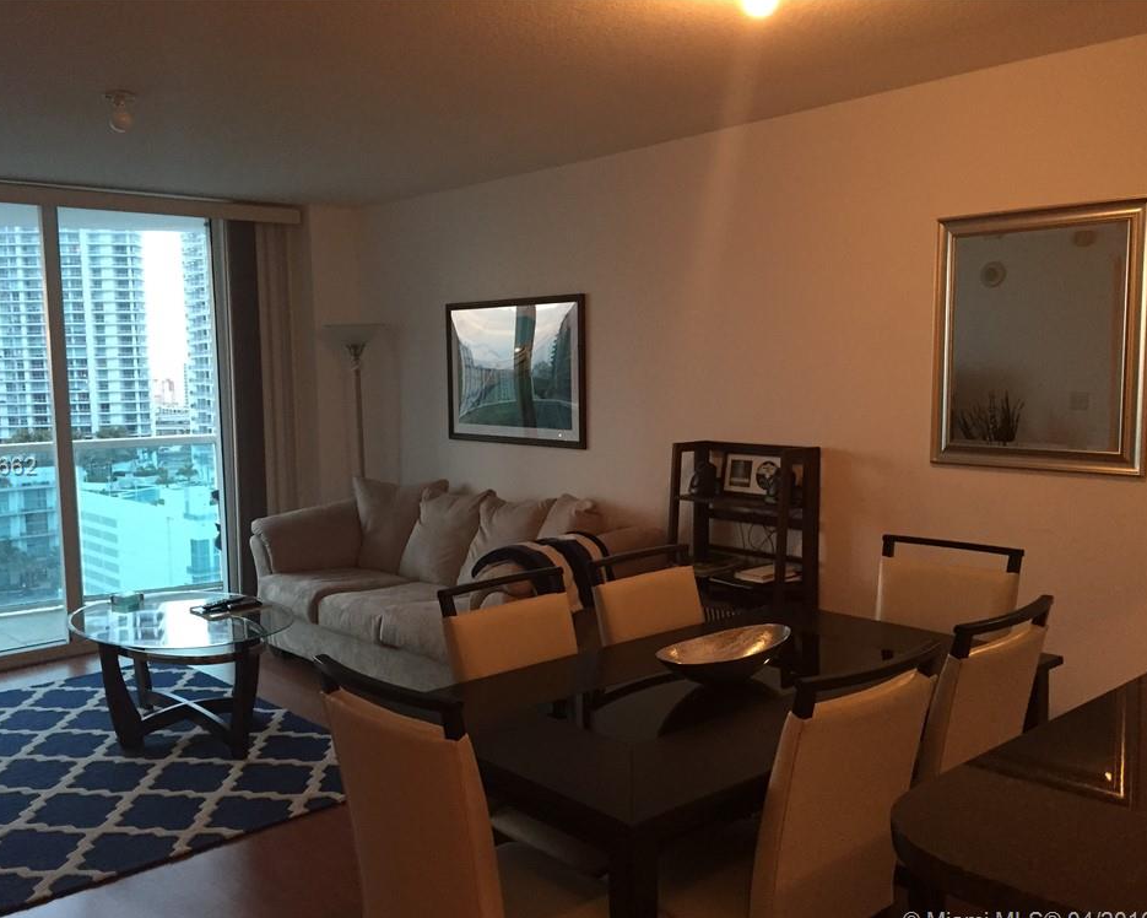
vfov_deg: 47.1
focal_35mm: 31
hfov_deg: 57.1
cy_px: 468
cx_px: 537
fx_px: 1052
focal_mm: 4.15
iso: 160
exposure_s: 1/30
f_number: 2.2
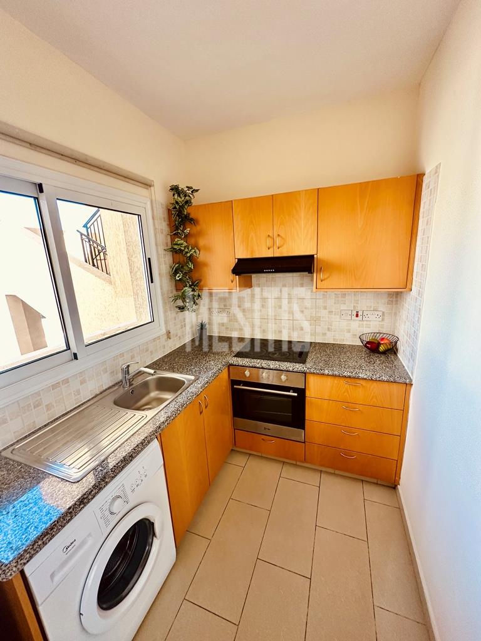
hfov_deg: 85.7
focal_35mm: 14
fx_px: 259
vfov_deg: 102.1
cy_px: 320
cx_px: 240
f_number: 2.2
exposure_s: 1/99
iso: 200
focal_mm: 2.22
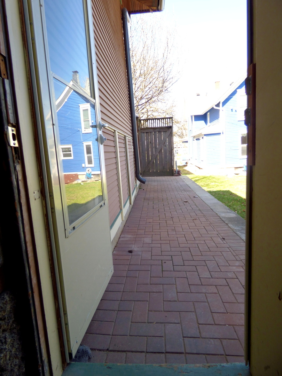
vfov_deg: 81.7
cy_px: 188
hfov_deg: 66.0
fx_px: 217
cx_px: 141
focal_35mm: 20
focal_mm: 3.58
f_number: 2.8
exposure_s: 1/250
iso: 100
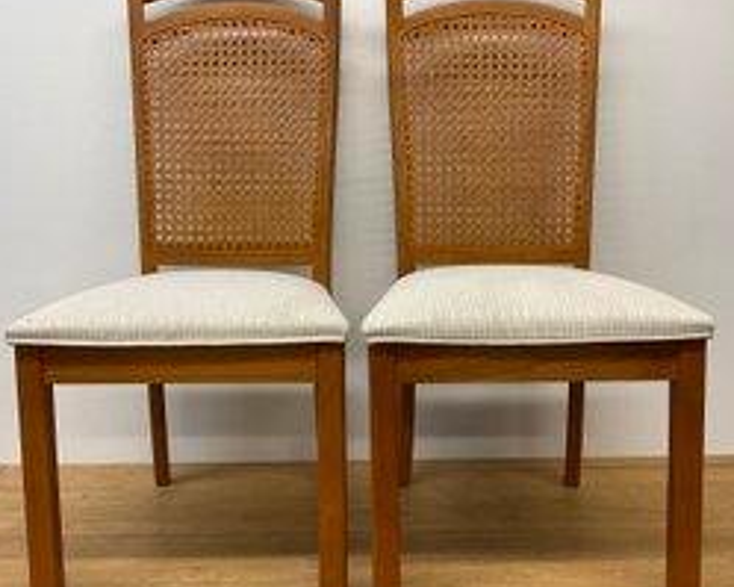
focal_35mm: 39
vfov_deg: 38.2
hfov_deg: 46.9
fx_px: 847
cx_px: 376
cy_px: 294
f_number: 1.8
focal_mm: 3
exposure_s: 1/60
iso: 64
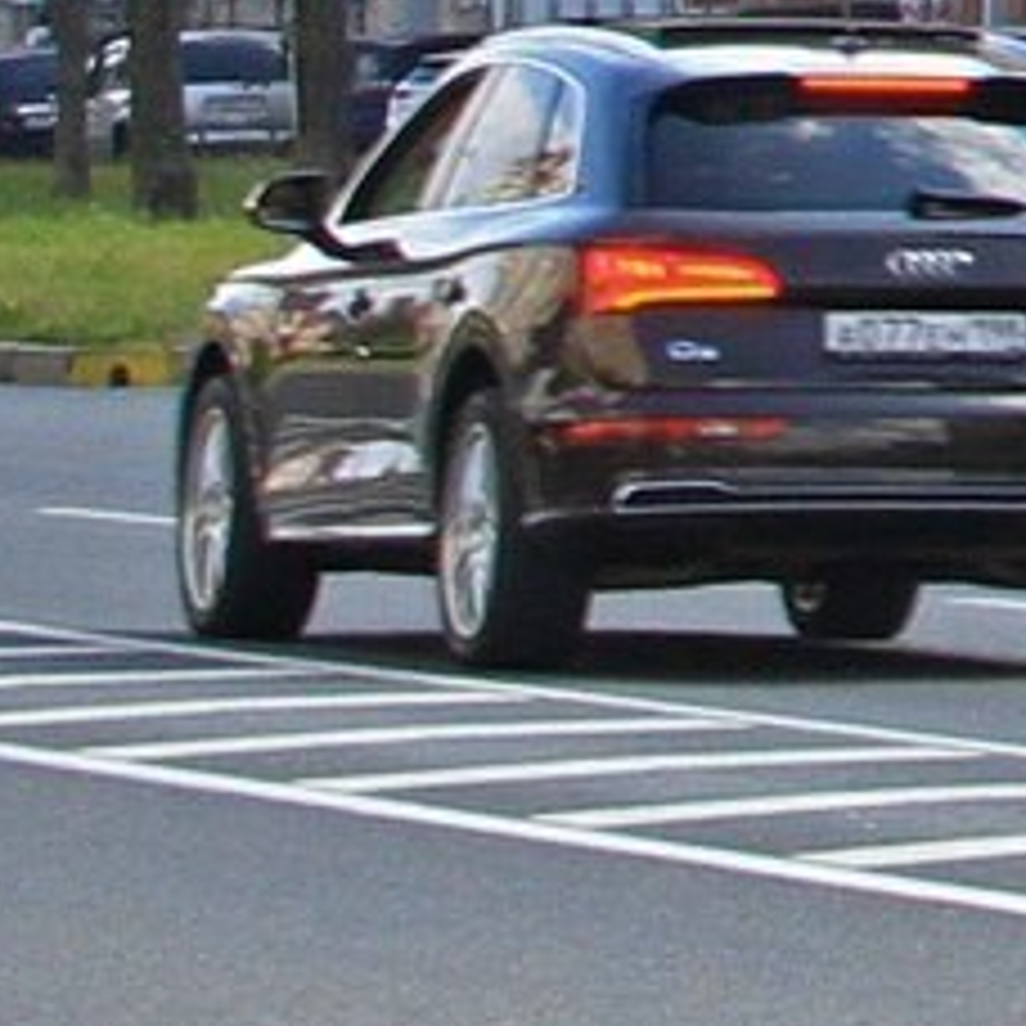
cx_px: 4086
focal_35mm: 999
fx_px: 33500
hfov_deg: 1.7
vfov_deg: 1.8
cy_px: -1091
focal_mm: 33
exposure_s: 1/160
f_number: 10
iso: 320
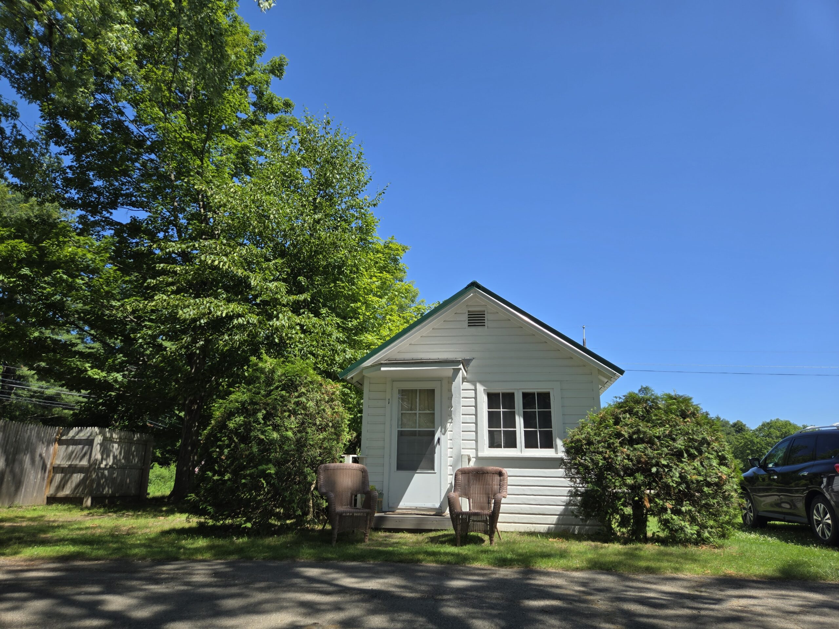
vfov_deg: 58.9
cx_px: 420
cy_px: 314
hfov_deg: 73.9
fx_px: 557
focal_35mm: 23
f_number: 1.8
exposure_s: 1/1258
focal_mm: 5.4
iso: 25
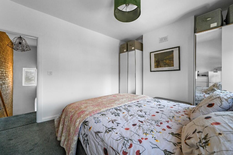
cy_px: 78
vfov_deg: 81.1
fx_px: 91
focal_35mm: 14
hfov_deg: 104.3
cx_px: 116
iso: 400
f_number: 8
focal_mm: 14
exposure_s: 1/5
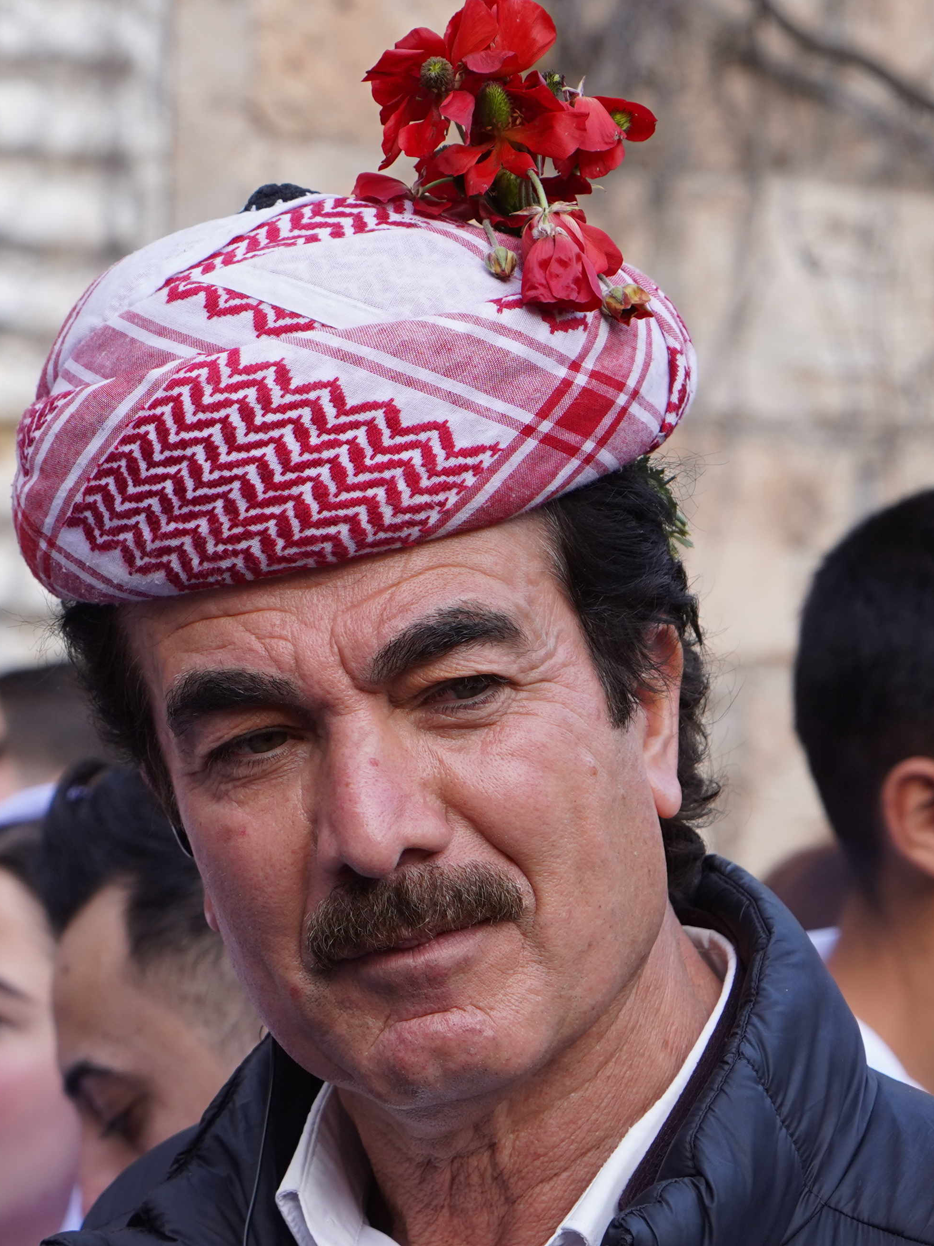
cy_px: 621
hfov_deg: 9.8
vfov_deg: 13.0
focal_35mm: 152
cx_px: 276
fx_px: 5467
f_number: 5.6
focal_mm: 70
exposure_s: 1/200
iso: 320
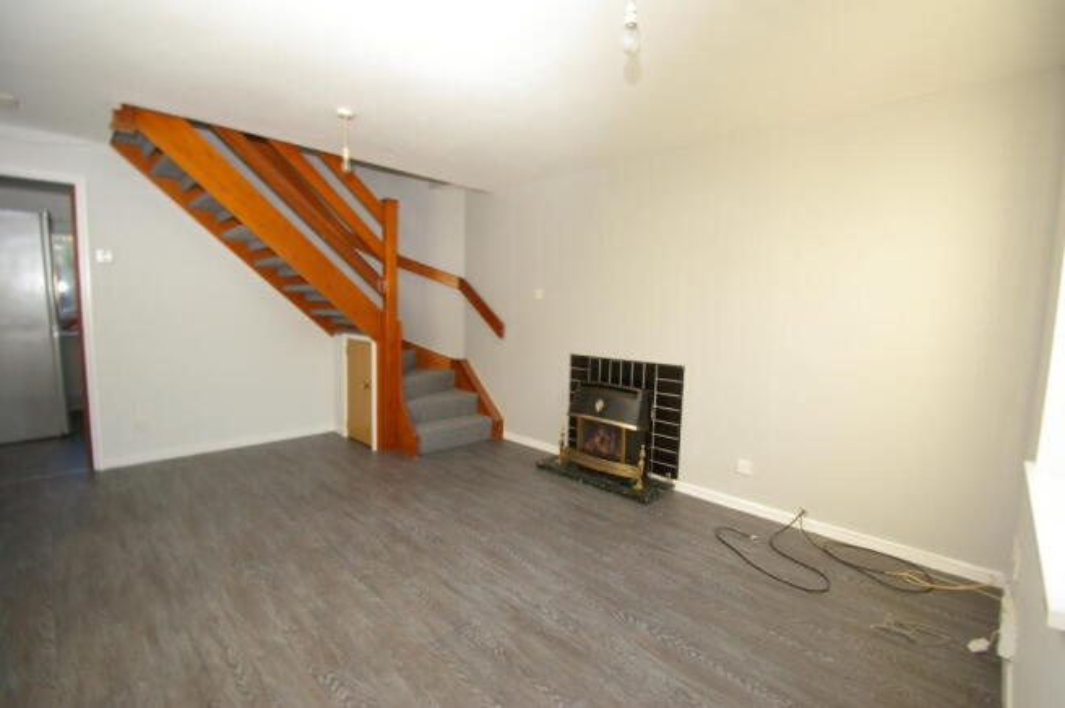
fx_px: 443
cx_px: 532
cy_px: 354
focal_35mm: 15
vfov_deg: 77.2
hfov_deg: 100.4
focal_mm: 10
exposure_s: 1/30
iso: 200
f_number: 4
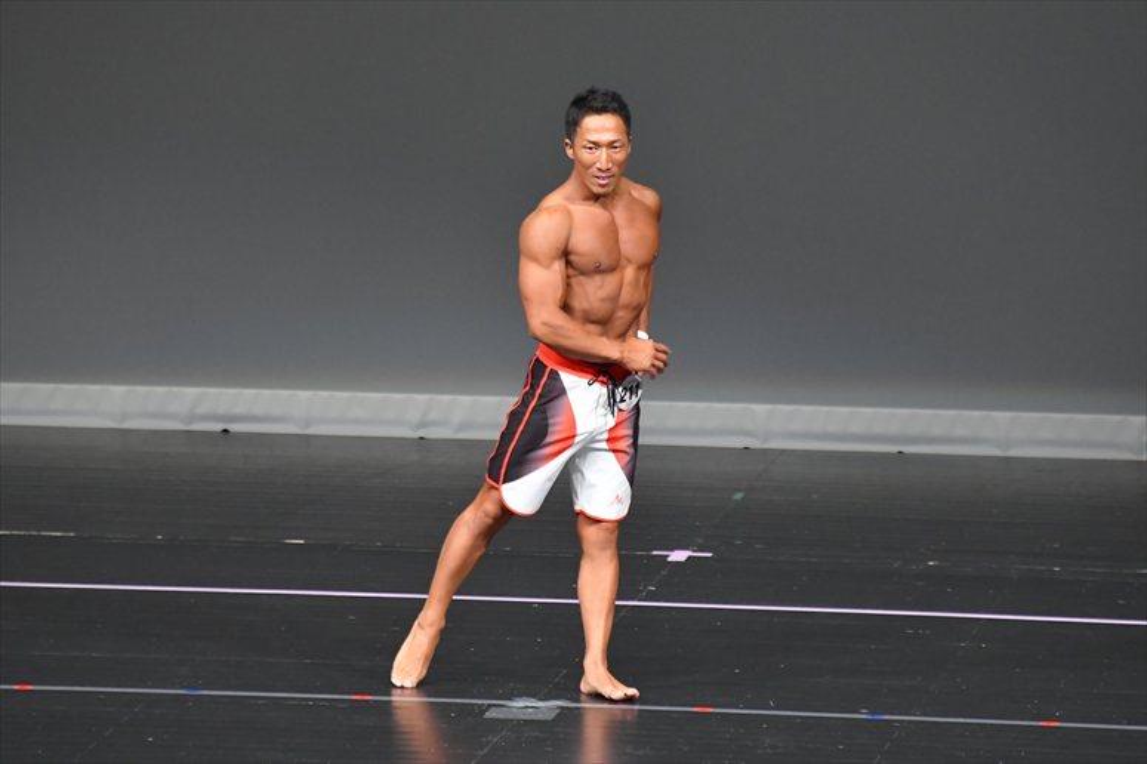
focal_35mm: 375
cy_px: 382
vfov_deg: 3.7
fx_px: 11942
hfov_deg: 5.5
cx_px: 574
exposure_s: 1/400
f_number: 5.6
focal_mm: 250
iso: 5000
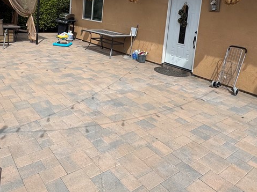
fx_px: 223
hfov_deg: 59.3
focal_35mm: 30
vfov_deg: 43.8
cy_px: 30
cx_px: 98
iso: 50
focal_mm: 2.22
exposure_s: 1/2273
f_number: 2.2
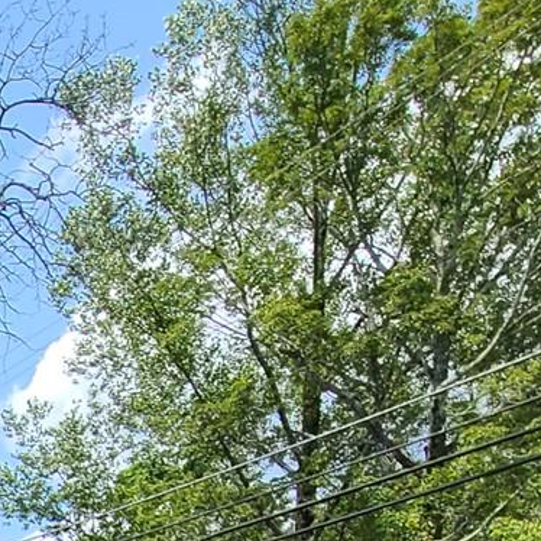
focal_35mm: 63
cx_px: -440
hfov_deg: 19.8
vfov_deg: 18.7
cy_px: 1055
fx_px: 1114
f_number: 2.2
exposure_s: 1/1135
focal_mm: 2.2
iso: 50
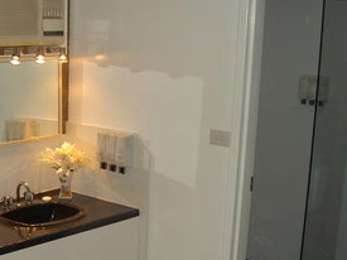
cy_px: 213
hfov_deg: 28.1
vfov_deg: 21.3
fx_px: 681
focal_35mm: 68
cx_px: 78
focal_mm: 8
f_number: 2.8
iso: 50
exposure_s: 1/60
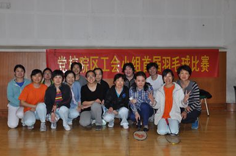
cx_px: 108
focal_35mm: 42
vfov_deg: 32.1
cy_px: 81
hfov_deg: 46.9
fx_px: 272
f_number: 4
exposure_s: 1/60
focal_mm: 25
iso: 400
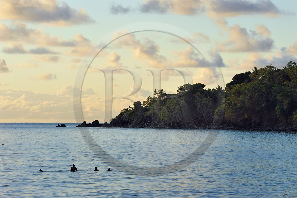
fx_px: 1649
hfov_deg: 10.3
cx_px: 148
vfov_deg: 6.9
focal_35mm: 200
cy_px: 99
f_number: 9
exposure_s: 1/320
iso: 400
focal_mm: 200
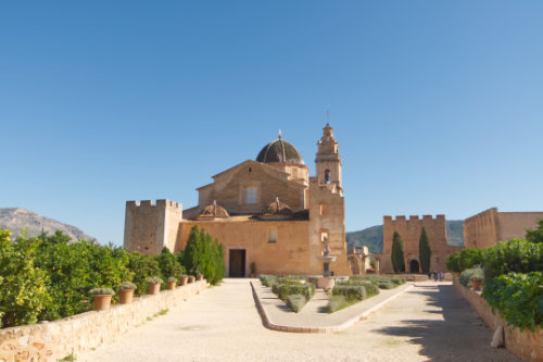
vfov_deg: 43.6
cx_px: 272
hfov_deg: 61.9
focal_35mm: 30
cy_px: 181
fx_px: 452
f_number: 4.5
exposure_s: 1/800
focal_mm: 20
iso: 200
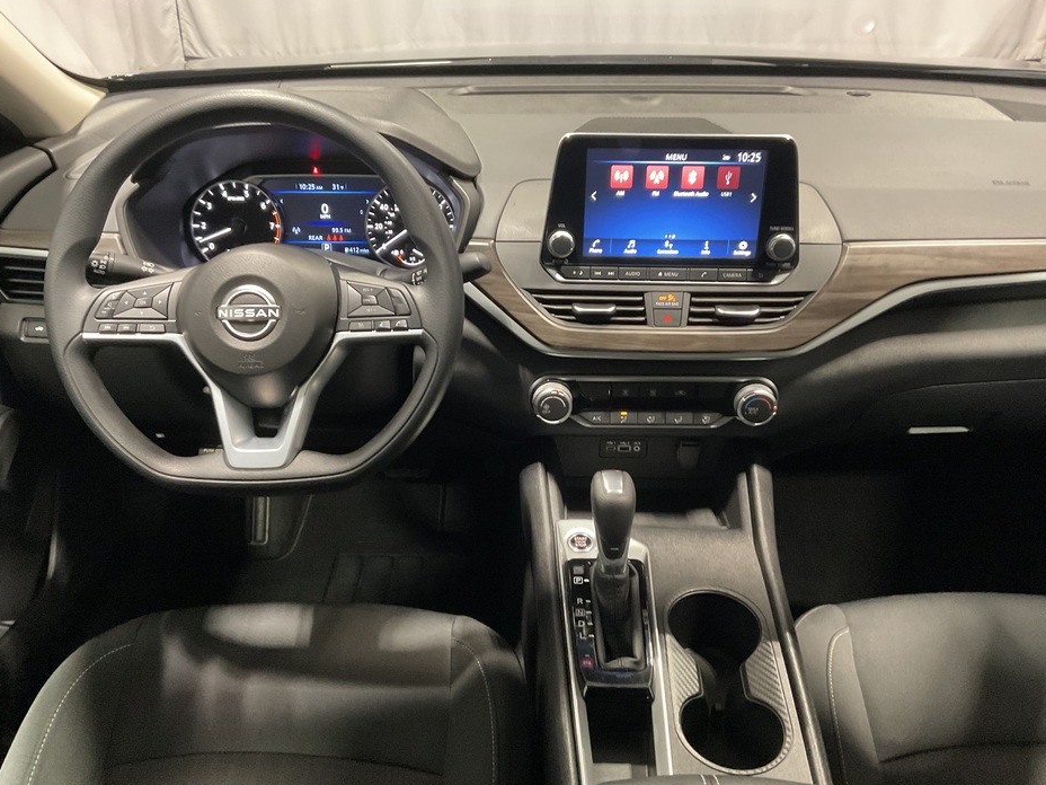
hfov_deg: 60.0
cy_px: 391
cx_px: 517
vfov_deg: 46.8
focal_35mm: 30
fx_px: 907
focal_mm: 3
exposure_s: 1/33
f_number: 1.8
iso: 320
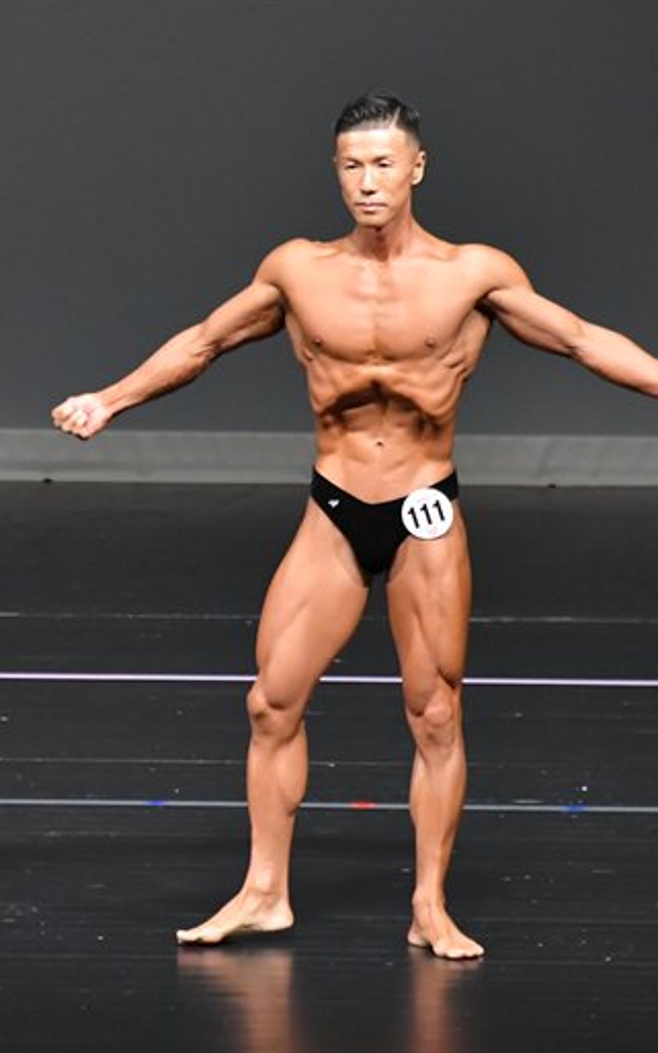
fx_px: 13235
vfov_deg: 4.6
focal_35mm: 461
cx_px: -28
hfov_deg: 2.8
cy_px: 526
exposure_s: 1/400
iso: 5000
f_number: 5.6
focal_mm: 200
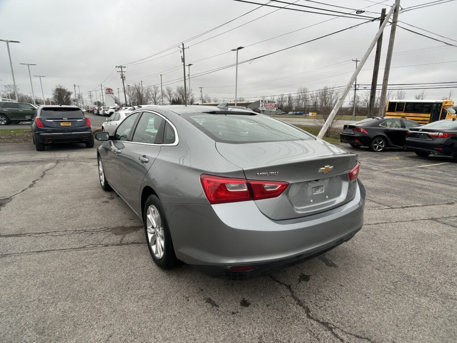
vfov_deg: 53.1
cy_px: 172
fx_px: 343
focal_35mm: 26
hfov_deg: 67.3
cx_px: 228
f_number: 1.5
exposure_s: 1/2045
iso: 50
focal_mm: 5.7
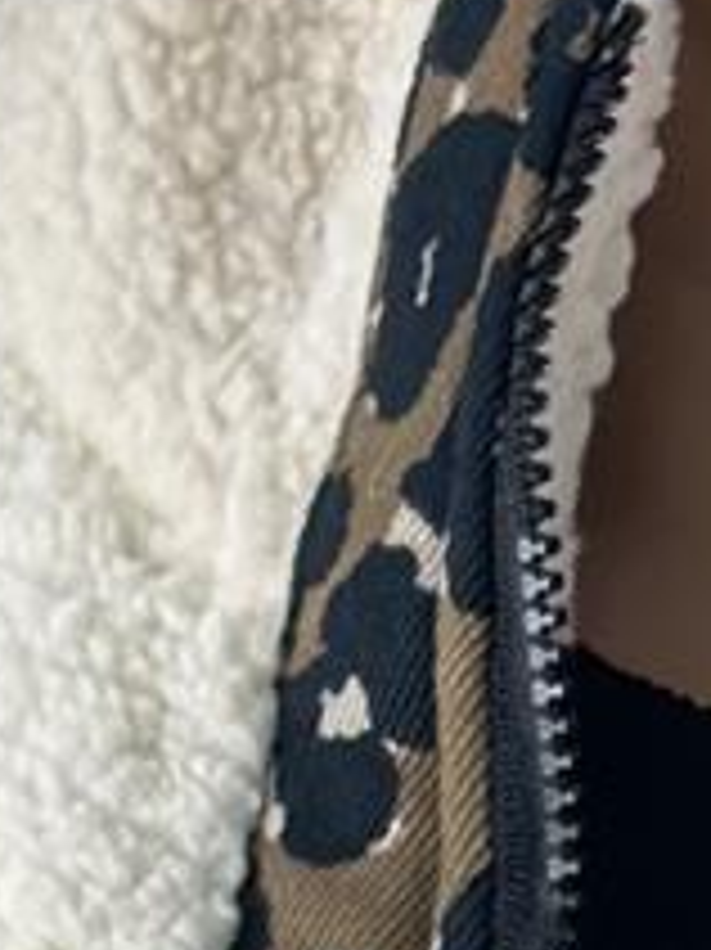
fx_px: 9979
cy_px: 2598
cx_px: 184
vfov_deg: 5.2
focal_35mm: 364
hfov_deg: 4.1
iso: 64
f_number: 1.78
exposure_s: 1/136
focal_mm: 6.86
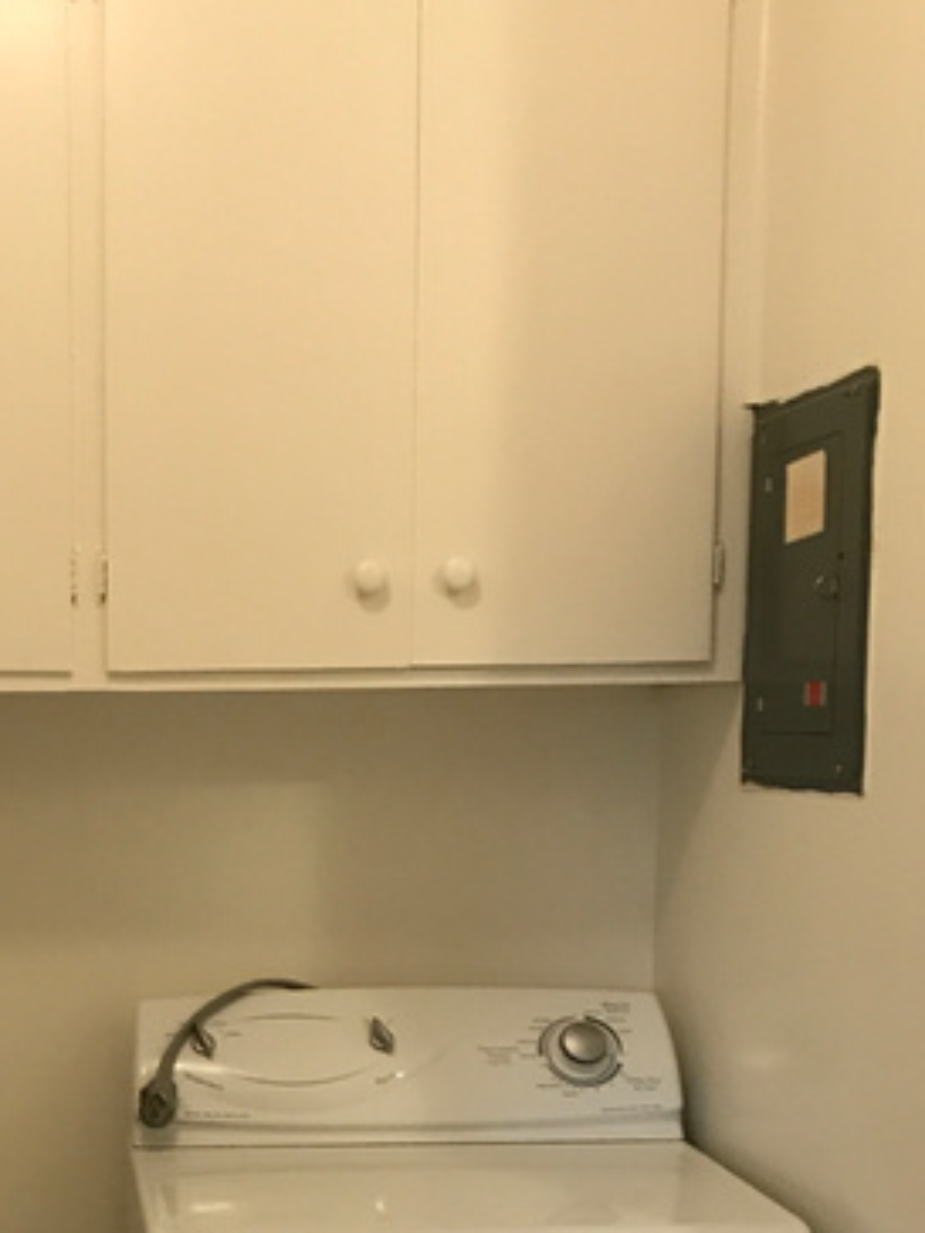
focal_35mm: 59
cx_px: 41
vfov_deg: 31.7
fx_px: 2102
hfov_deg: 23.9
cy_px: 1013
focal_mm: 3.99
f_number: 1.8
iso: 80
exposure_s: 1/15
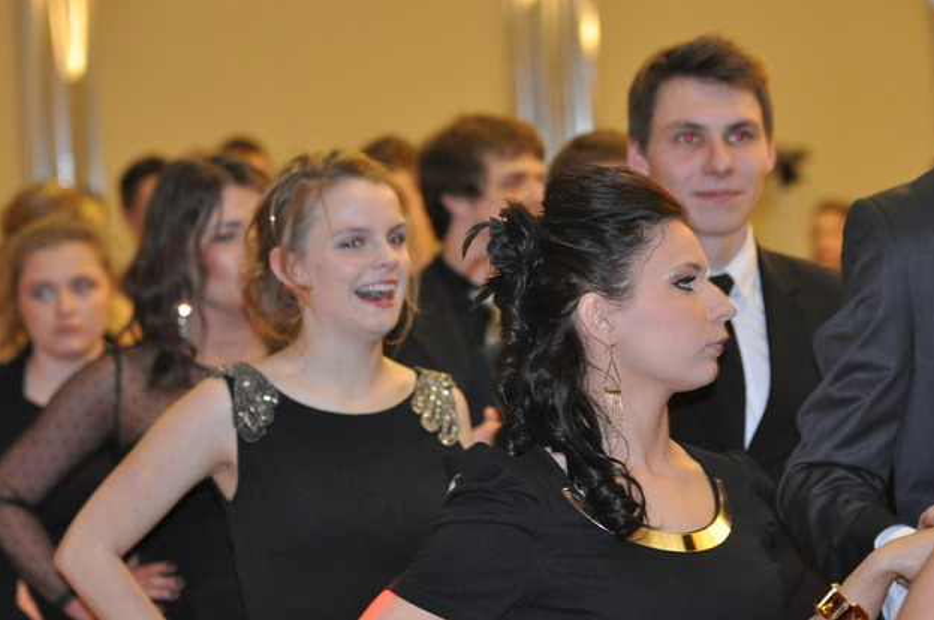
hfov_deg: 14.7
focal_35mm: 140
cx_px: 506
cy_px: 350
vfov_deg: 9.8
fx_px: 3627
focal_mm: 82
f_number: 2.8
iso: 800
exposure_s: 1/60
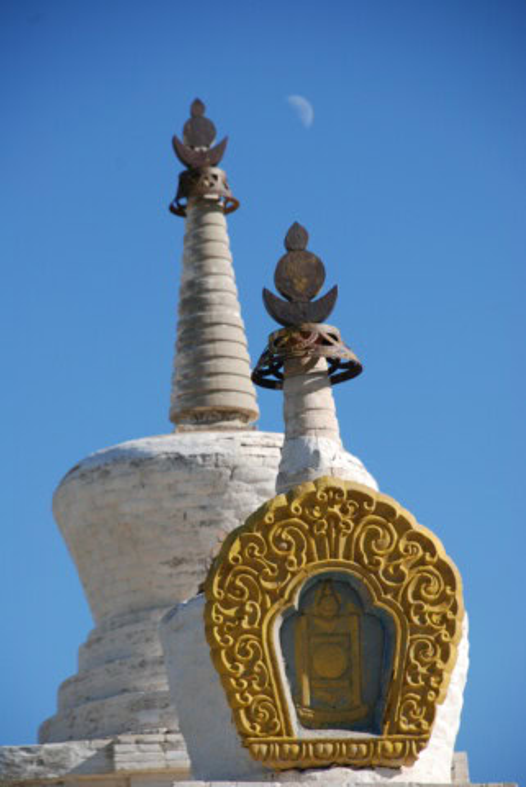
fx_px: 4100
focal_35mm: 188
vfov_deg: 11.0
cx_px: 263
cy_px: 394
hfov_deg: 7.3
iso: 180
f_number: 5.6
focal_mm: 125
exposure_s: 1/500
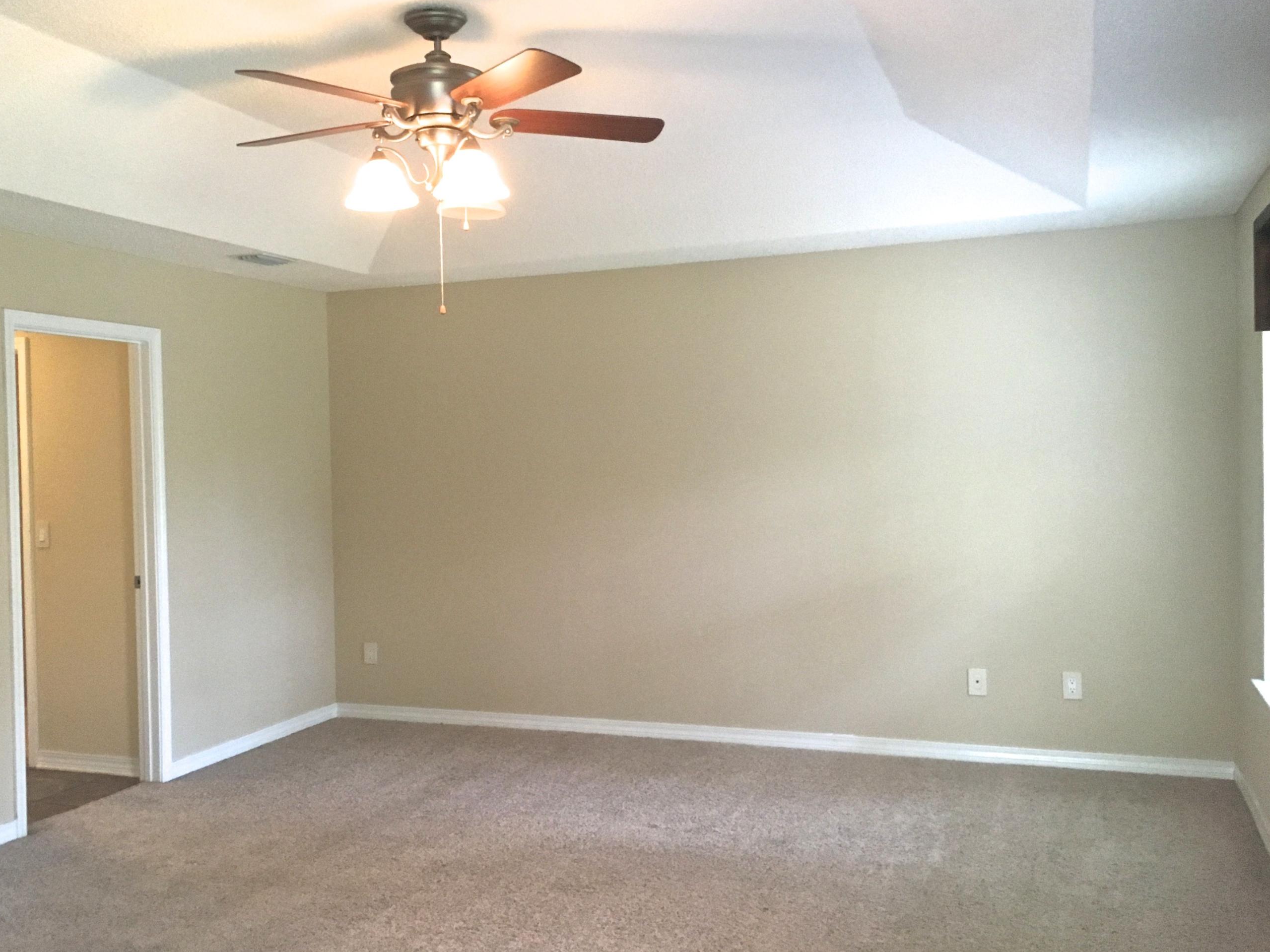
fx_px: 1247
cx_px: 527
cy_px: 483
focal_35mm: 34
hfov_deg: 53.7
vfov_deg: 41.8
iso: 160
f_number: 2.2
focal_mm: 4.15
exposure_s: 1/30
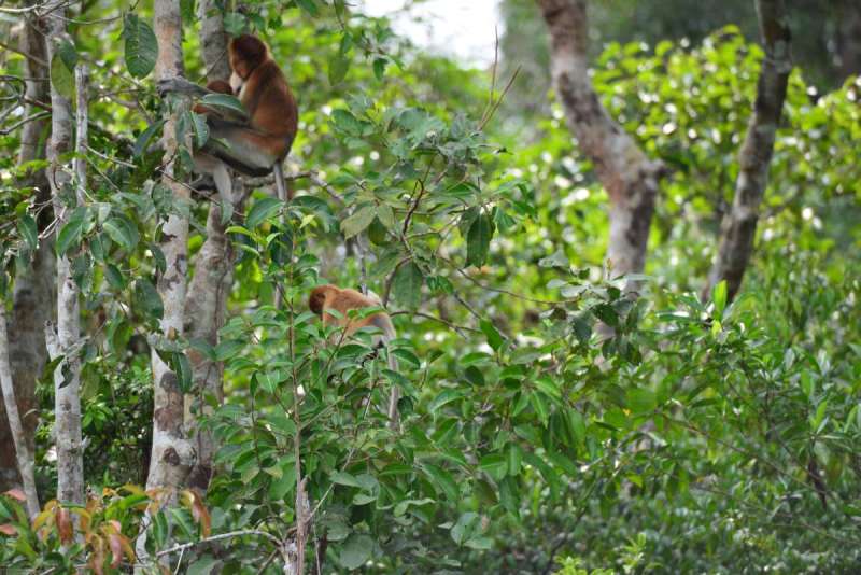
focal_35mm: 200
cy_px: 288
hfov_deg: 10.3
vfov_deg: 6.9
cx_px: 430
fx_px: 4785
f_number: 3.5
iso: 100
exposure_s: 1/200
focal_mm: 200
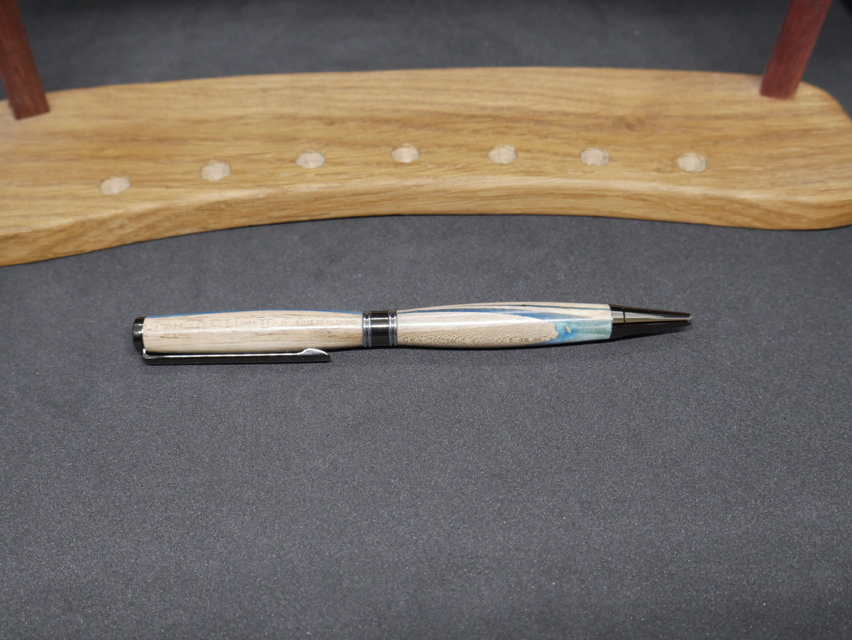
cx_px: 426
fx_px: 936
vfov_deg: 37.7
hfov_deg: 49.0
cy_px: 320
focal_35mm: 38
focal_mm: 19
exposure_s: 1/60
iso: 1600
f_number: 5.6
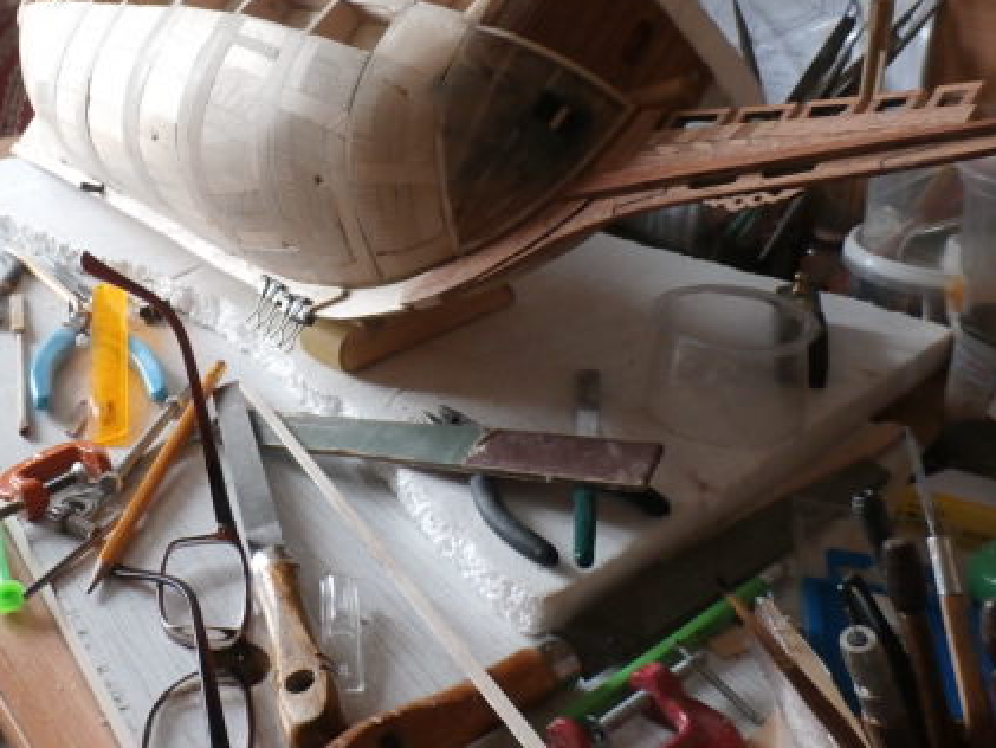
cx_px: 282
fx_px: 1094
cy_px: 256
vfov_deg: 37.4
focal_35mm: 38
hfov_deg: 47.6
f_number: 3
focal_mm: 4.5
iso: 400
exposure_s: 1/30
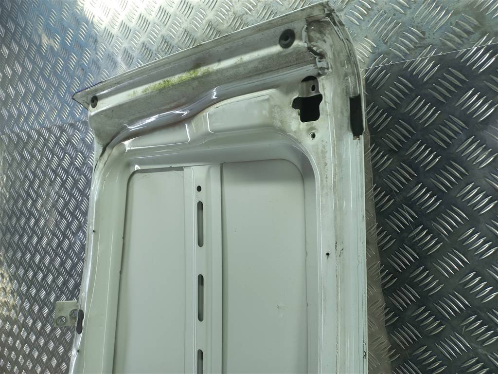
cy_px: 187
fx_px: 360
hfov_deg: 69.4
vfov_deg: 54.9
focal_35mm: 25
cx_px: 249
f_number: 1.8
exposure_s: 1/50
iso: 40
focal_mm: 4.6
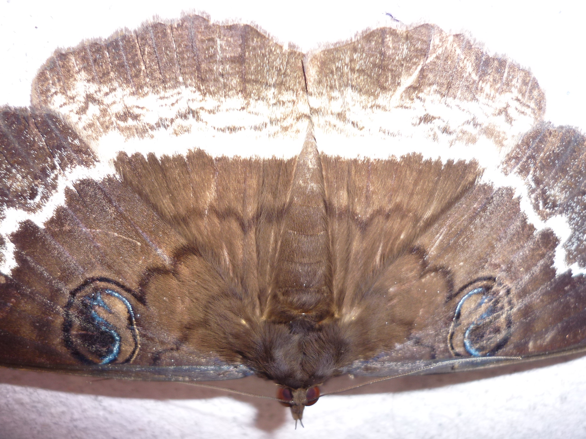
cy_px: 220
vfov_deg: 42.9
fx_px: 559
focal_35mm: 33
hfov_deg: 55.4
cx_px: 293
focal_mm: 5.5
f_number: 2.8
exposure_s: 1/30
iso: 100
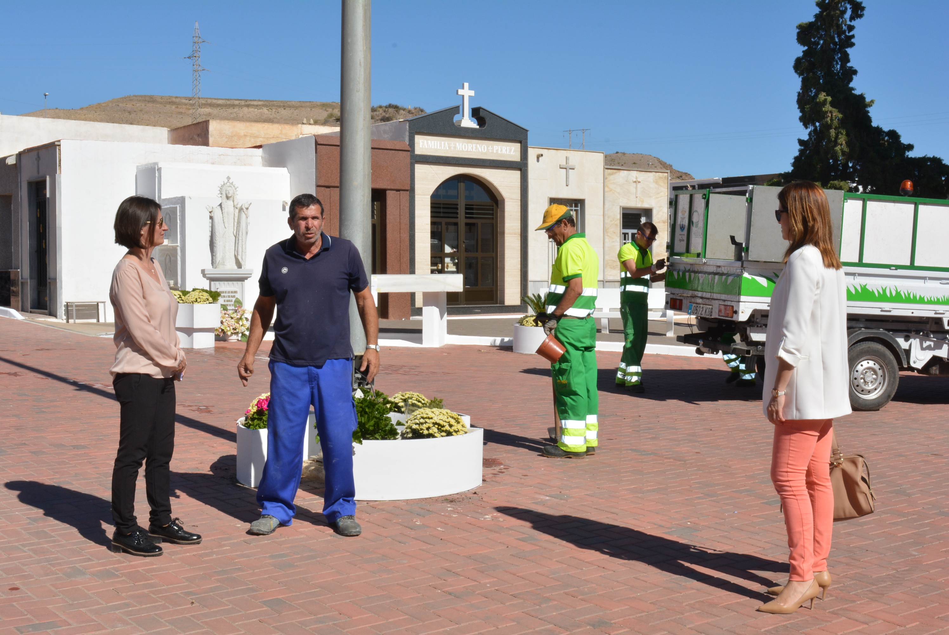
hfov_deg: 42.3
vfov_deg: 29.0
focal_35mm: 46
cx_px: 474
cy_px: 318
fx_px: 1227
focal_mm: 31
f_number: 25
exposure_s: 1/200
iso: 400
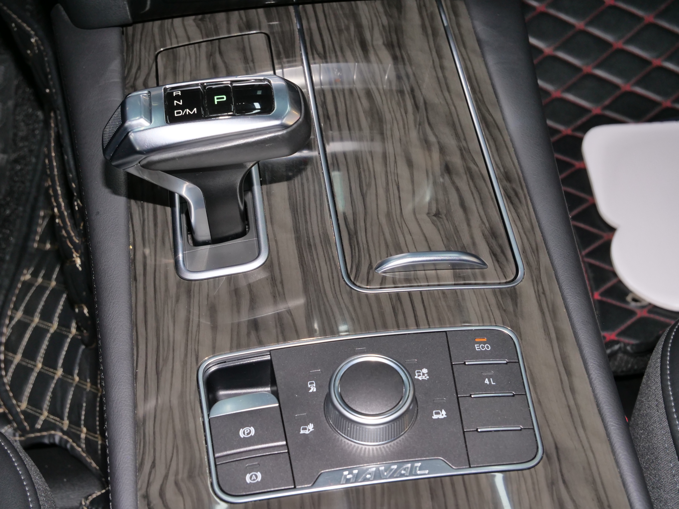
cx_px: 340
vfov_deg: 27.0
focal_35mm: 54
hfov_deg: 35.5
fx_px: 1059
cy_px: 254
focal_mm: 27
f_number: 5.6
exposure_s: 1/60
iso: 800
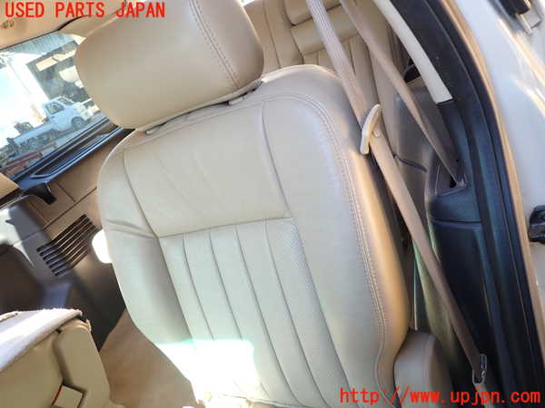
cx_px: 272
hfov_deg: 69.4
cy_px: 204
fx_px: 394
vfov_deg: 54.9
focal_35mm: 25
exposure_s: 1/60
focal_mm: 4.5
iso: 100
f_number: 2
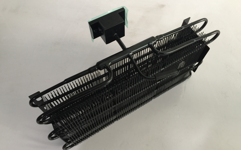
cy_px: 69
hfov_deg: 61.2
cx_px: 120
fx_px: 204
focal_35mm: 31
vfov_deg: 40.6
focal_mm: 4.15
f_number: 2.2
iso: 80
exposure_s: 1/17
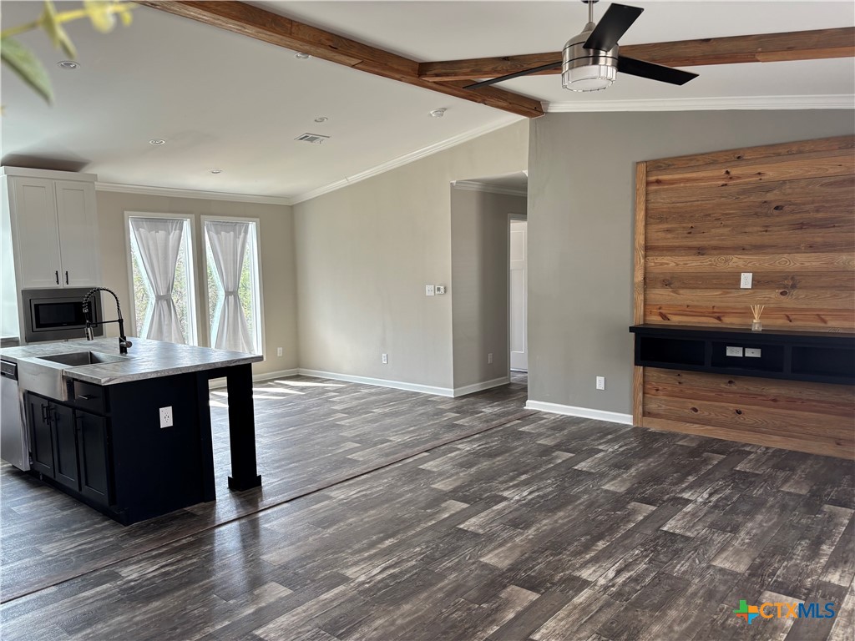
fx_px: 642
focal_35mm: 26
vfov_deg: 53.1
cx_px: 428
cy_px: 320
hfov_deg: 67.3
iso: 64
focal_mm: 5.96
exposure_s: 1/121
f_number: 1.6
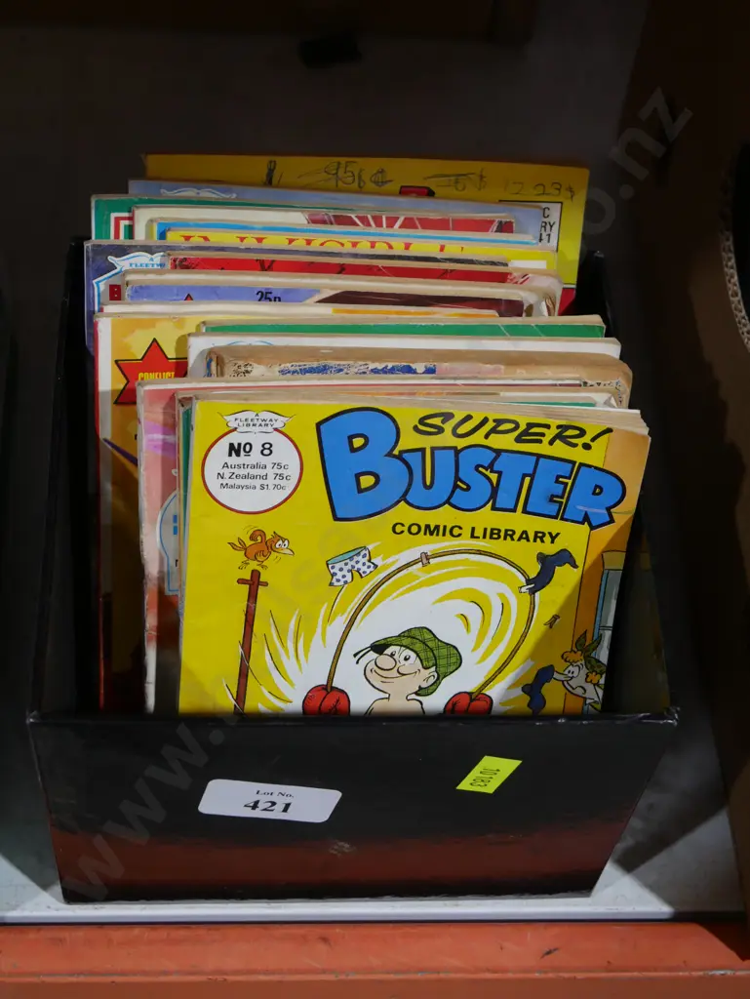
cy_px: 500
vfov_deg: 34.3
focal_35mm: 56
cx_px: 375
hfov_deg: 26.1
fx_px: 1616
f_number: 5.3
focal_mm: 28
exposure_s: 1/60
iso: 640
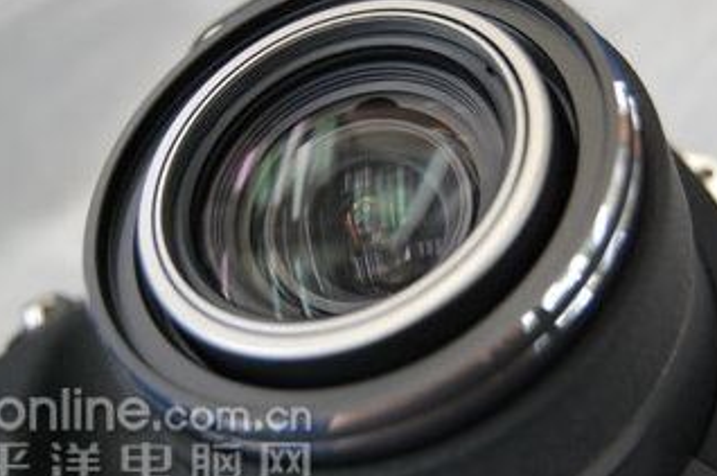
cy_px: 178
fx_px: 1432
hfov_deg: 28.1
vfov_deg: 18.8
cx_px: 389
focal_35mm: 72
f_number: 4.5
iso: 1600
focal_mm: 34
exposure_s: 1/60
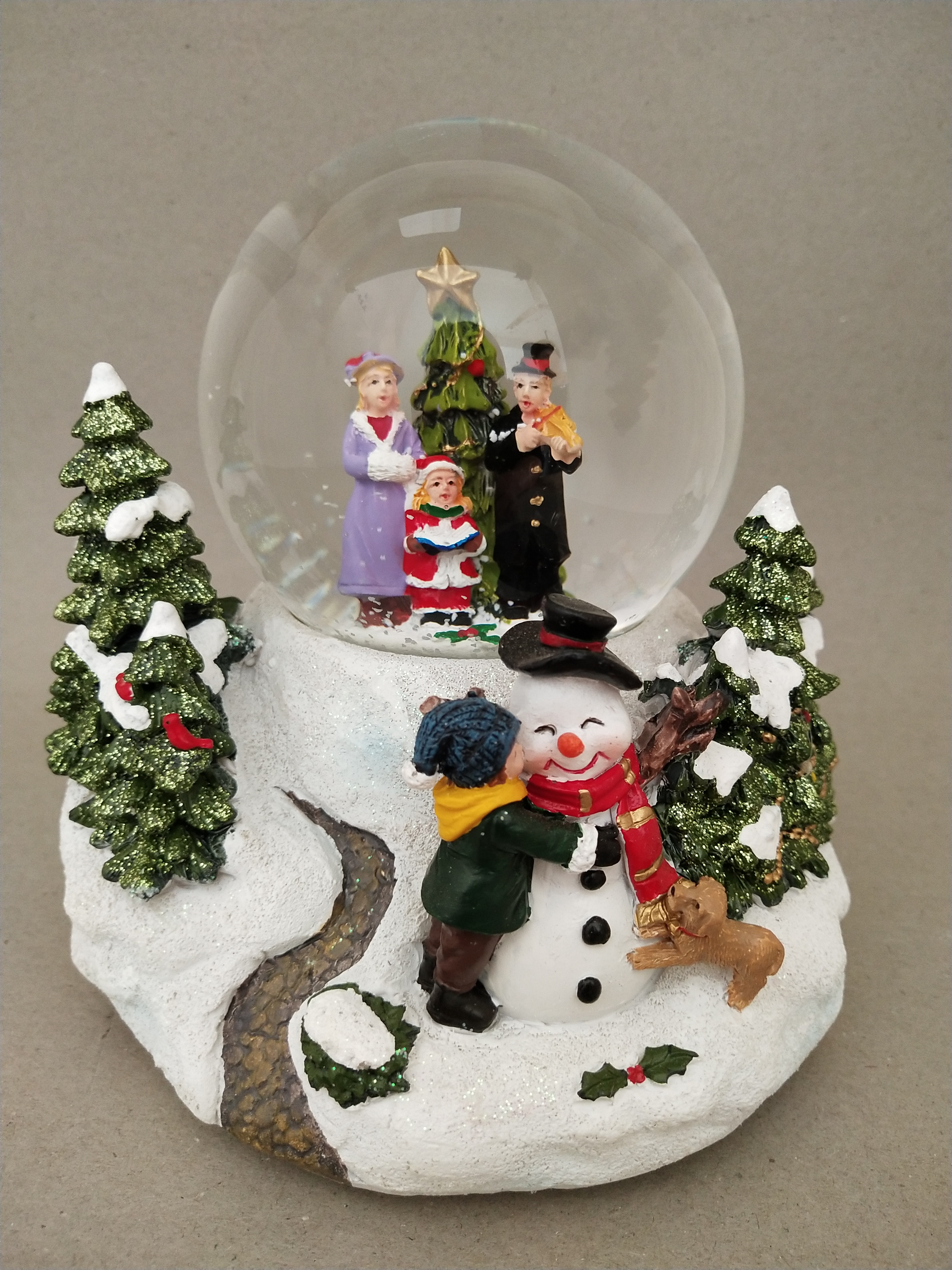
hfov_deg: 46.8
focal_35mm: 30
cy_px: 635
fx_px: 1100
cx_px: 476
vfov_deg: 60.0
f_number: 1.8
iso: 352
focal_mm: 3.95
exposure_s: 1/33.3
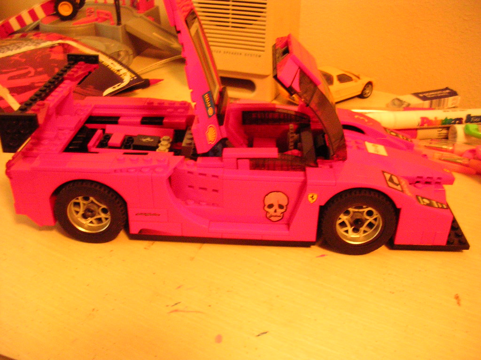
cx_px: 240
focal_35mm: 38
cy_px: 180
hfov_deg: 49.0
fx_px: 528
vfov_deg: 37.7
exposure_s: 1/5.2
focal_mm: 5.8
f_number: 2.8
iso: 200
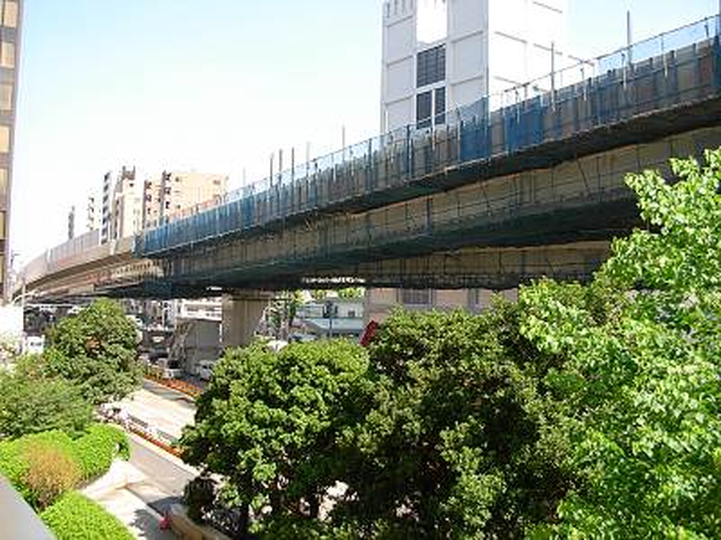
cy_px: 270
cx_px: 360
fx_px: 791
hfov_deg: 49.0
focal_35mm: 38
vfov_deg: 37.7
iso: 79
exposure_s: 1/332
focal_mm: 6.3
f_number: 2.9
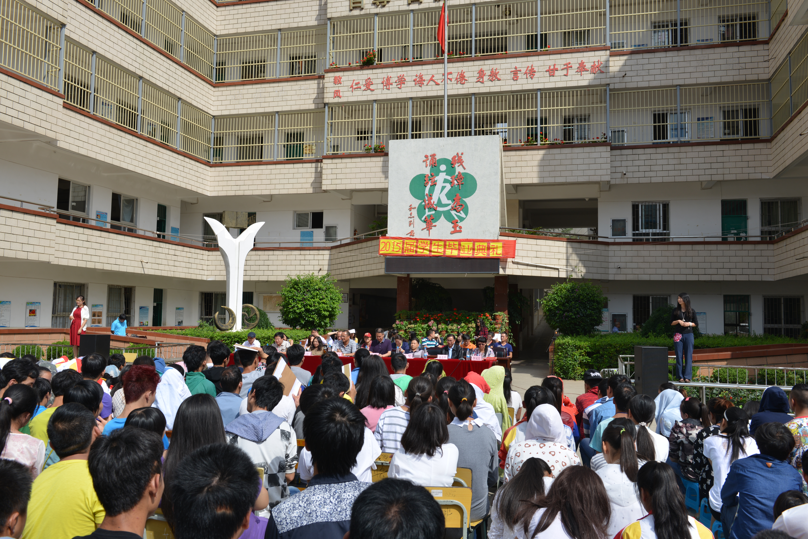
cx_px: 404
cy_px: 270
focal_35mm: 32
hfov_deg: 58.7
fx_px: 718
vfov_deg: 41.1
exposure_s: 1/200
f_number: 11
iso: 100
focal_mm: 32
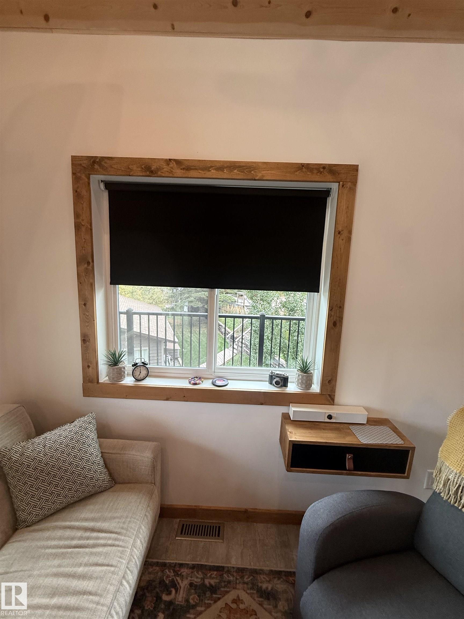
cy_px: 310
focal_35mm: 14
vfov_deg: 102.1
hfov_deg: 85.7
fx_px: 250
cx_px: 232
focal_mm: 2.22
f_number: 2.2
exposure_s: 1/120
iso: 160
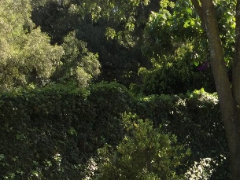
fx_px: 721
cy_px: 222
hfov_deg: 17.2
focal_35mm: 104
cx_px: 349
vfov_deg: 13.8
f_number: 2.4
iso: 25
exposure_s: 1/312
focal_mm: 3.3
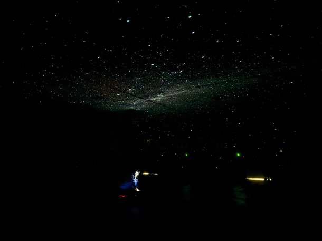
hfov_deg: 71.6
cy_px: 120
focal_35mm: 24
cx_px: 161
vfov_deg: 56.8
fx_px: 223
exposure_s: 1
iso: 12500
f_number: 1.78
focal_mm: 6.76
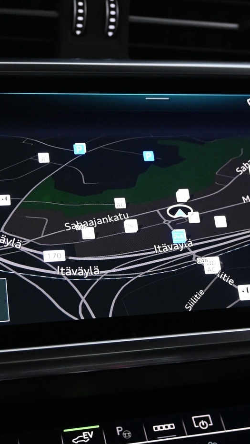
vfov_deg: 34.2
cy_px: 215
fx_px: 723
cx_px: 127
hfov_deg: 19.6
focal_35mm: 61
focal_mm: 22.5
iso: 2500
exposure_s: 1/60
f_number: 4
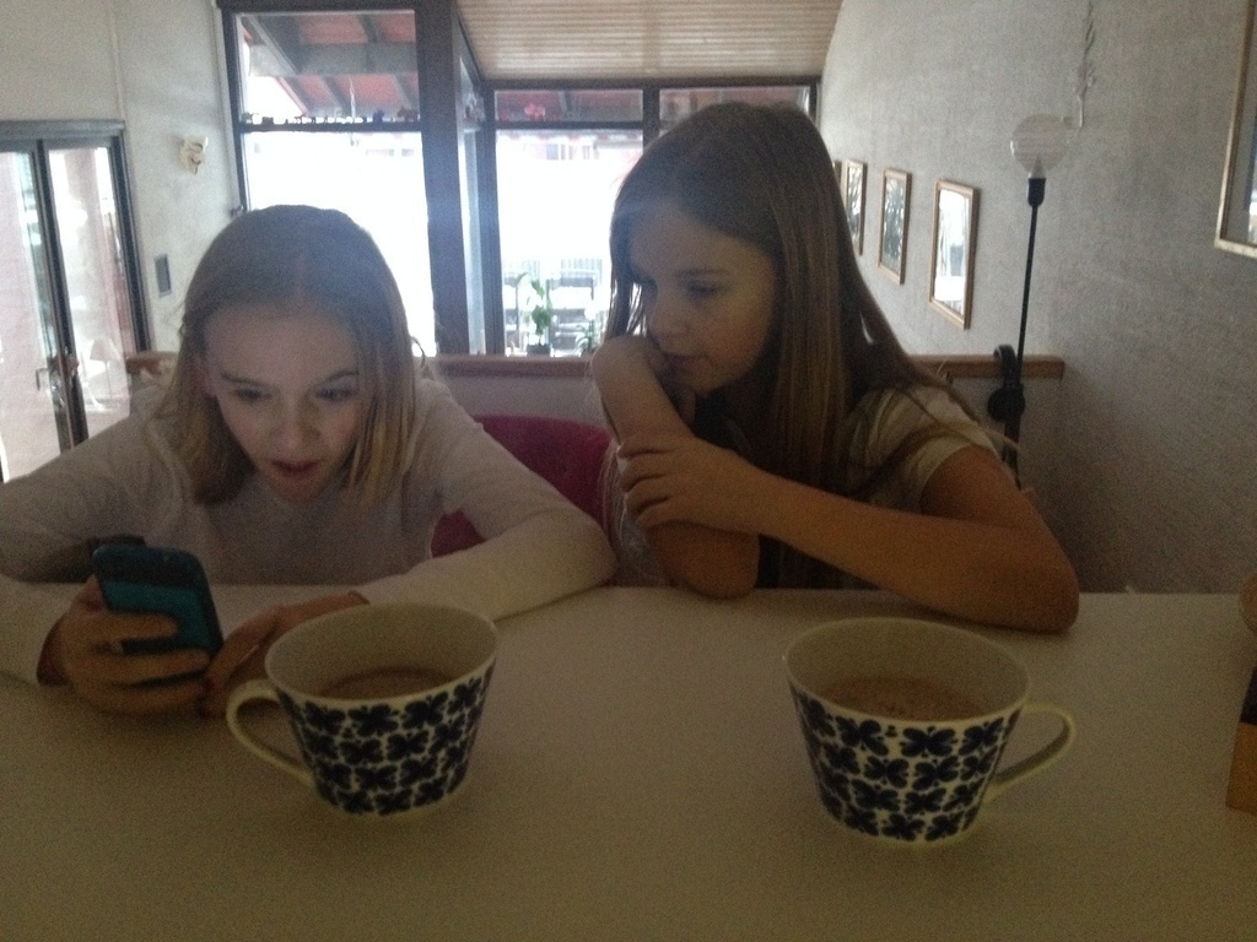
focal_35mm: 35
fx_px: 1271
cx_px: 628
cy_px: 471
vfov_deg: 40.7
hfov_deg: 52.6
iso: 400
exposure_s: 1/15
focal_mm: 4.28
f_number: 2.4
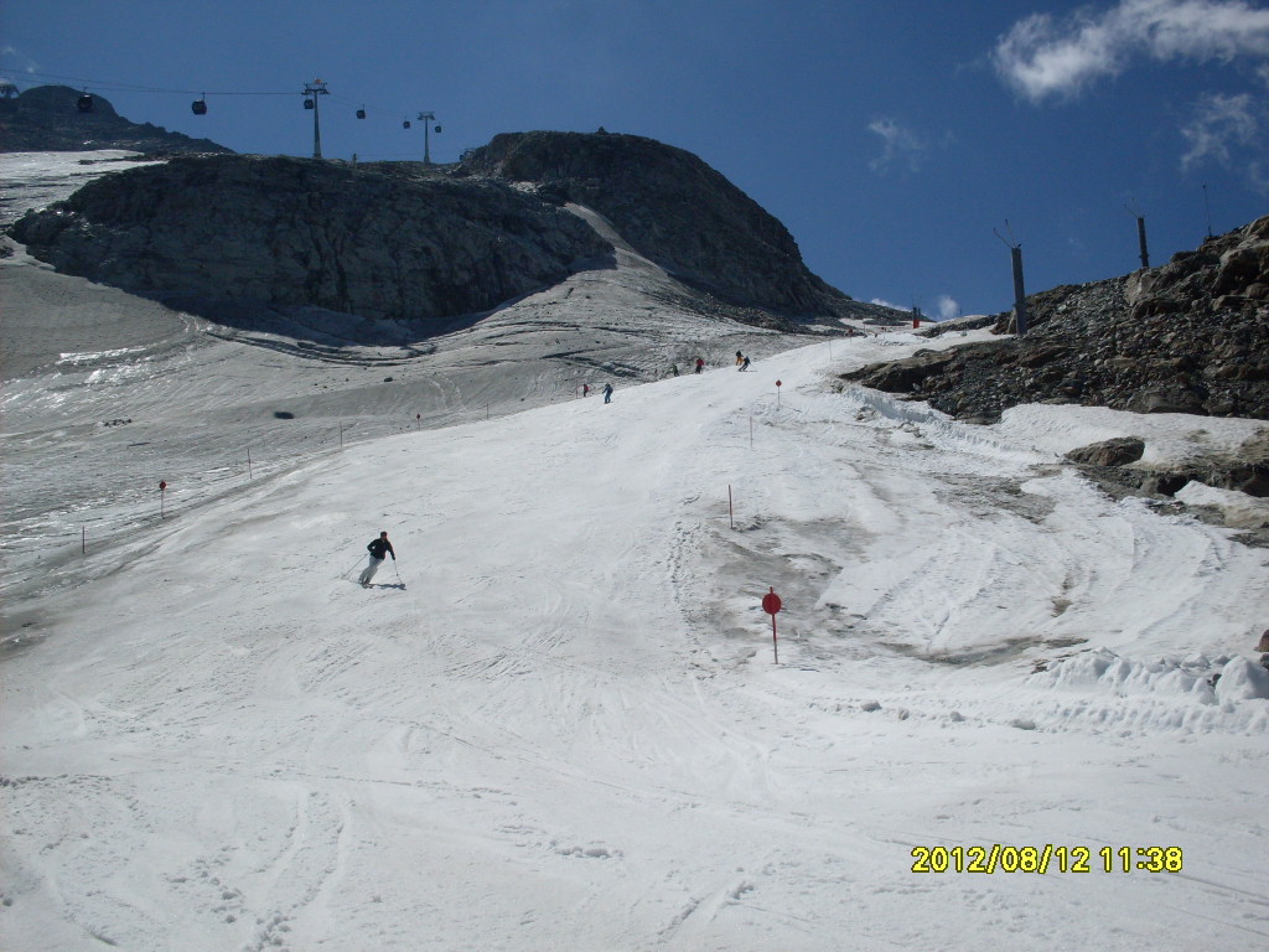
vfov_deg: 37.7
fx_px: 1393
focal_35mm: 38
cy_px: 476
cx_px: 634
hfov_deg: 49.0
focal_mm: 6.3
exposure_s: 1/750
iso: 80
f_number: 8.4
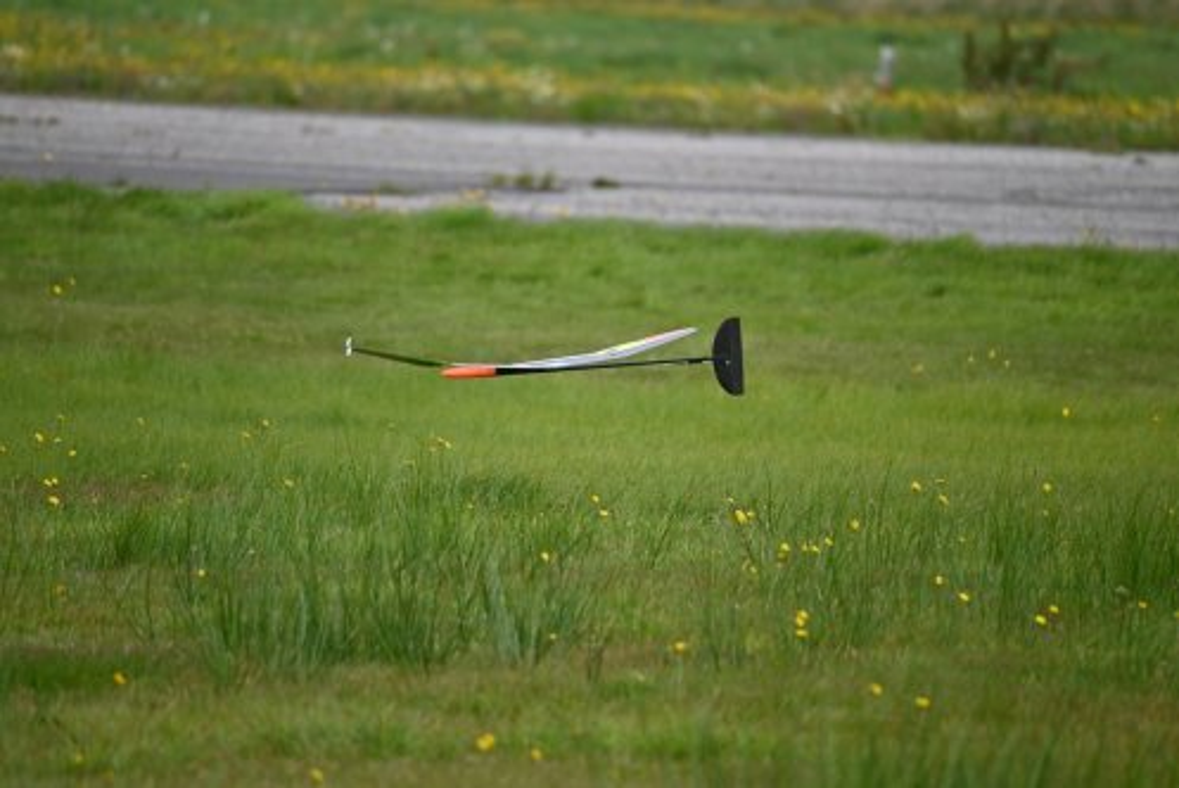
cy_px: 394
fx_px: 13107
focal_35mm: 400
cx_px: 590
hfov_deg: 5.2
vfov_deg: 3.4
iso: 320
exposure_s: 1/500
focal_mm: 400
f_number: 6.3
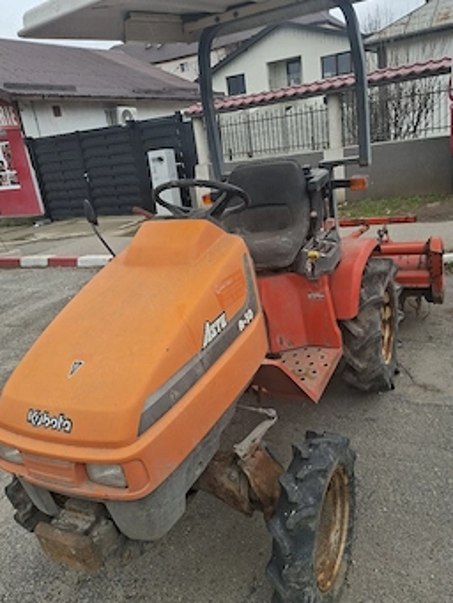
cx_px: 235
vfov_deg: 65.3
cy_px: 285
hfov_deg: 51.4
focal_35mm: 27
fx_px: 471
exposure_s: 1/400
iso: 50
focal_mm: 5.54
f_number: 1.8
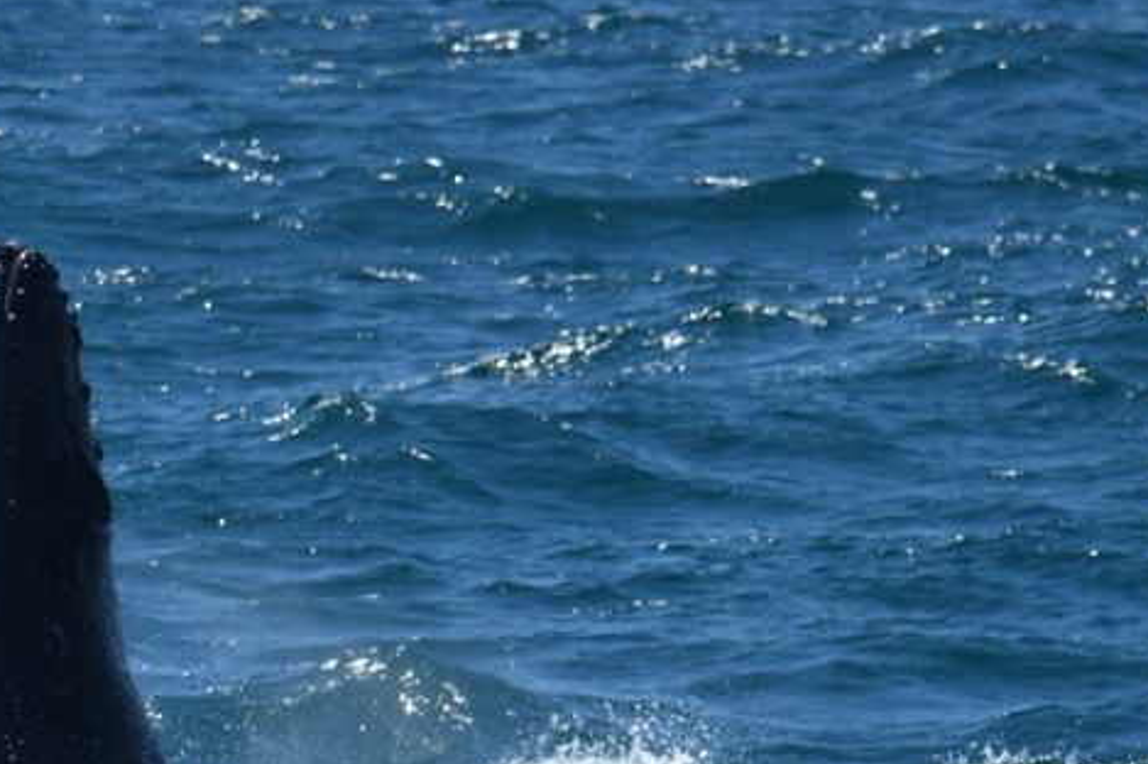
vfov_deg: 3.0
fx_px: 14690
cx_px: 592
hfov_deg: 4.5
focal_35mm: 461
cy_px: 525
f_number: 5.6
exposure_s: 1/8000
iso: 900
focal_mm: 270
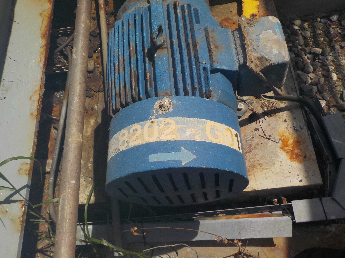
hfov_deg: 60.0
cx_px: 172
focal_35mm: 30
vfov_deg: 46.8
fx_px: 299
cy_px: 129
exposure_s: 1/1600
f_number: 3.3
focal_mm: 4.1
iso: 125
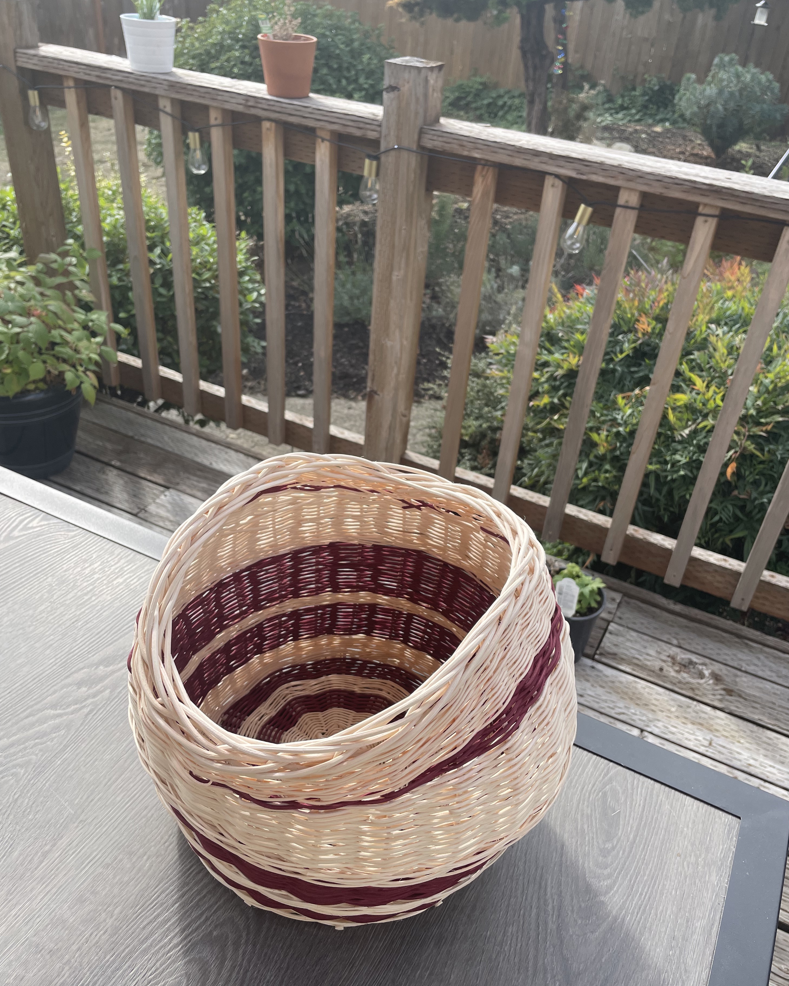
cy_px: 513
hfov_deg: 51.5
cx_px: 387
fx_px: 817
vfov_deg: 62.2
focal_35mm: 28
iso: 32
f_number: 1.6
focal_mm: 4.2
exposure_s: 1/955
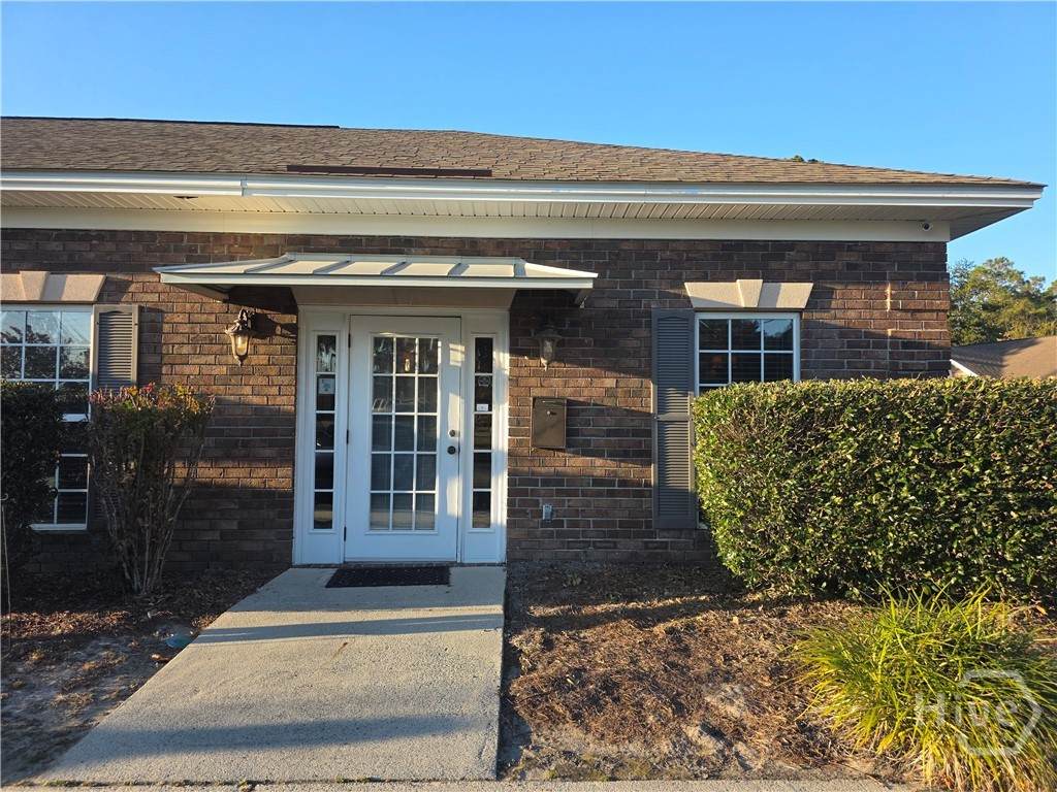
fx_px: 702
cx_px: 528
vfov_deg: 58.9
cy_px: 396
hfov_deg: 73.9
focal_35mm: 23
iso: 25
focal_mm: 6.3
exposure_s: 1/359
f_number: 1.7
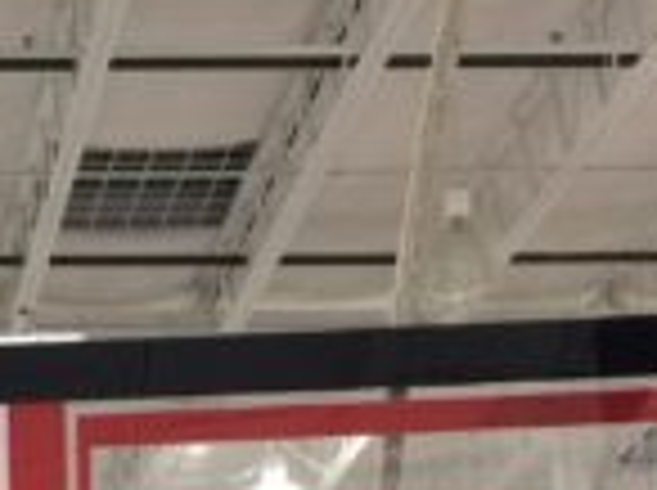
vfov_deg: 8.7
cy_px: 1214
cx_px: -180
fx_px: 2899
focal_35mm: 153
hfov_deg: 12.6
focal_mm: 4.15
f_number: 2.2
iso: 125
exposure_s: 1/30
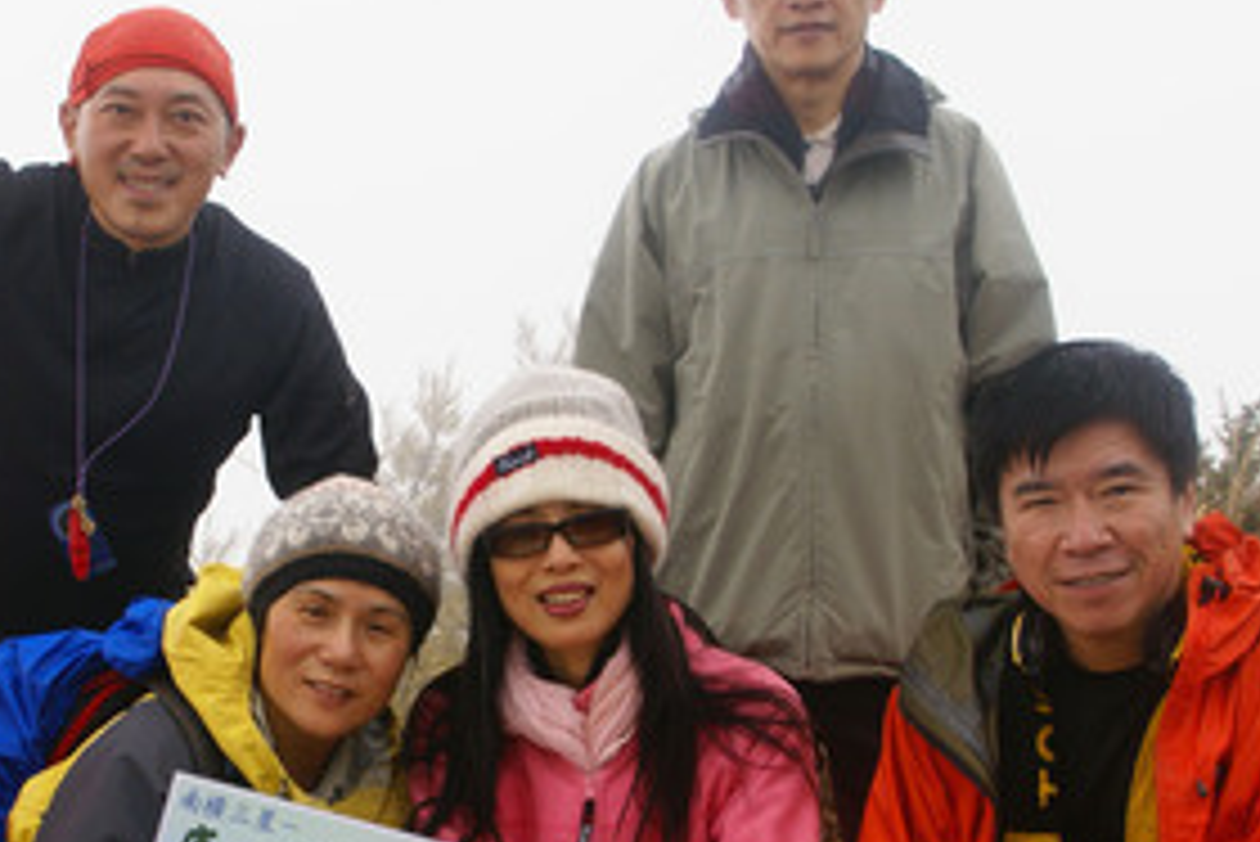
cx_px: 423
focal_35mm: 90
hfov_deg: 22.5
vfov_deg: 15.2
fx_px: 3151
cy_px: 619
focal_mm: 28
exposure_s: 1/60
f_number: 6.3
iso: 100
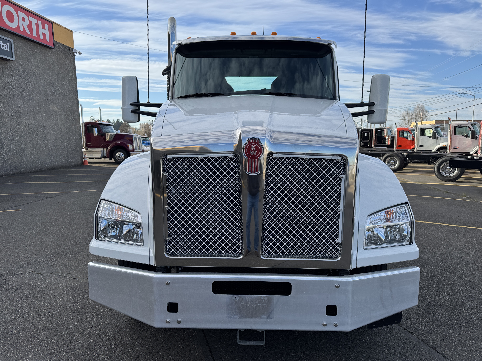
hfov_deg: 71.6
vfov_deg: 56.8
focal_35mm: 24
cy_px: 180
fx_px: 334
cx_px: 241
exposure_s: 1/2710
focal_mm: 6.76
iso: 80
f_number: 1.78
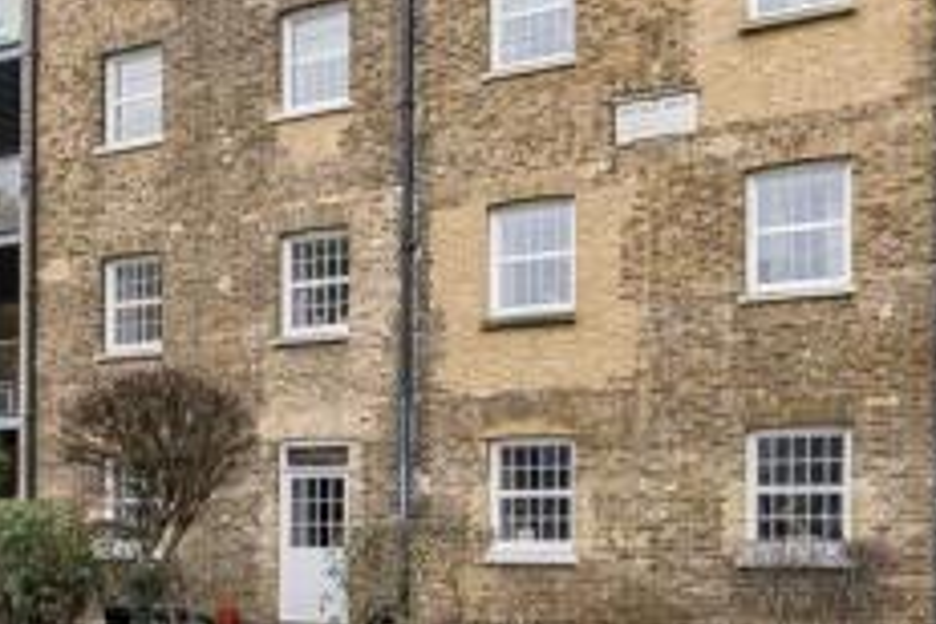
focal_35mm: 34
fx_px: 884
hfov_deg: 54.9
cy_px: -43
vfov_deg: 34.3
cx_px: 606
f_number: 9
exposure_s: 1/80
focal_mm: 12
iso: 320
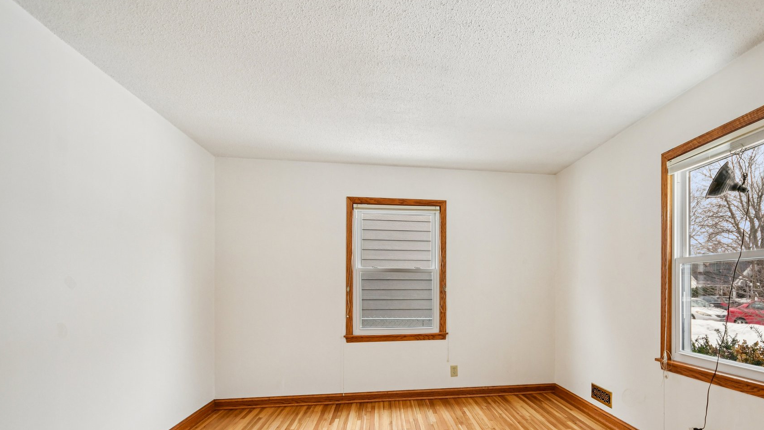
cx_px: 460
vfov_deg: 57.3
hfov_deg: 88.4
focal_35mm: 19
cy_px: 281
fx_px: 385
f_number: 6.3
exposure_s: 1/80
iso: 400
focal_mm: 10
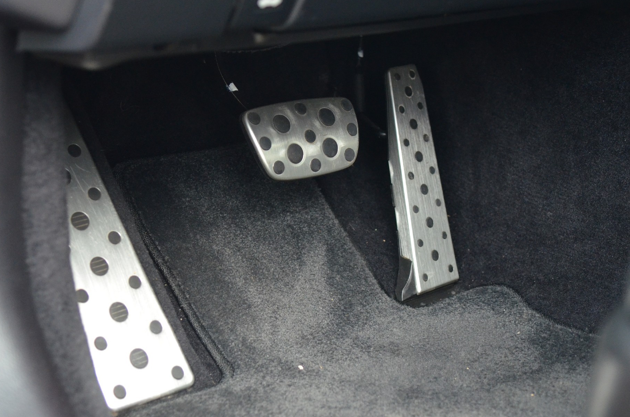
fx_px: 1083
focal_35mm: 62
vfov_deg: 21.8
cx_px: 276
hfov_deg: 32.4
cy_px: 179
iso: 1600
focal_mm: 30
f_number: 2.8
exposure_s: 1/160
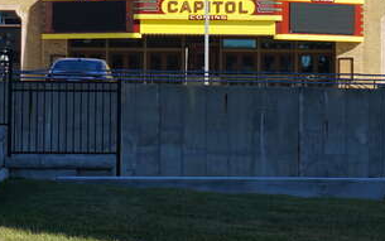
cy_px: -25
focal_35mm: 196
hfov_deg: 10.7
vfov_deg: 6.7
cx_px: 207
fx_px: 2061
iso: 100
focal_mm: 49
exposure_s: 1/125
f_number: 10
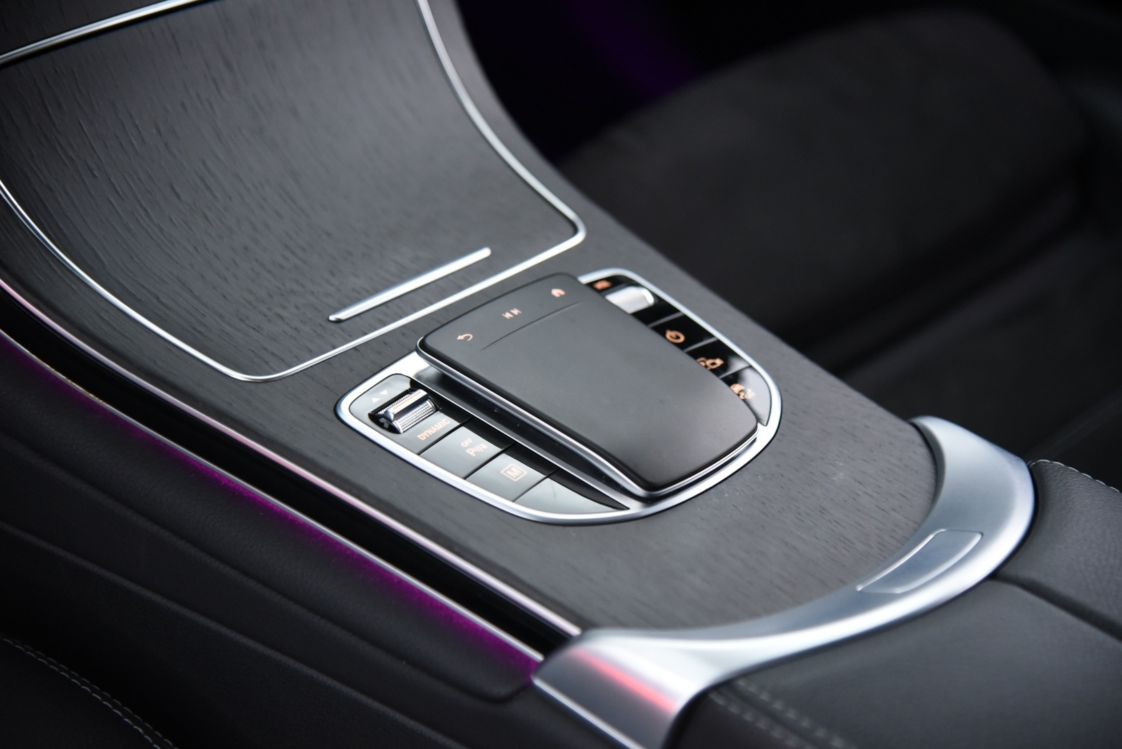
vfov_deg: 17.5
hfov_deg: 26.0
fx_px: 2432
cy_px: 374
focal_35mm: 78
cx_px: 561
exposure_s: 1/20
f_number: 4
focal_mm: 78
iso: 4000
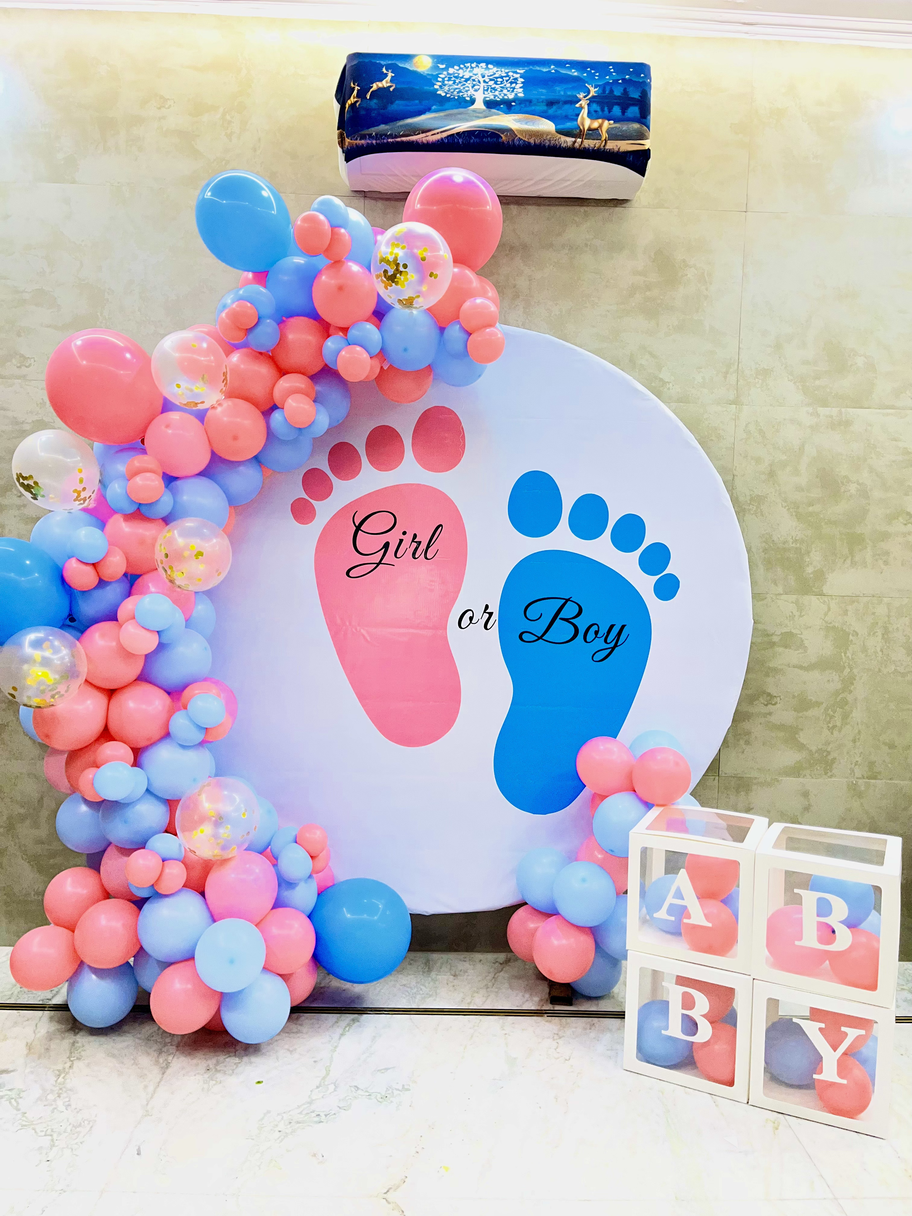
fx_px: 913
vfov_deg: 67.3
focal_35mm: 26
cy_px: 608
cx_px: 456
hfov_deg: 53.1
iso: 80
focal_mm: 5.1
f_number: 1.6
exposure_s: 1/100
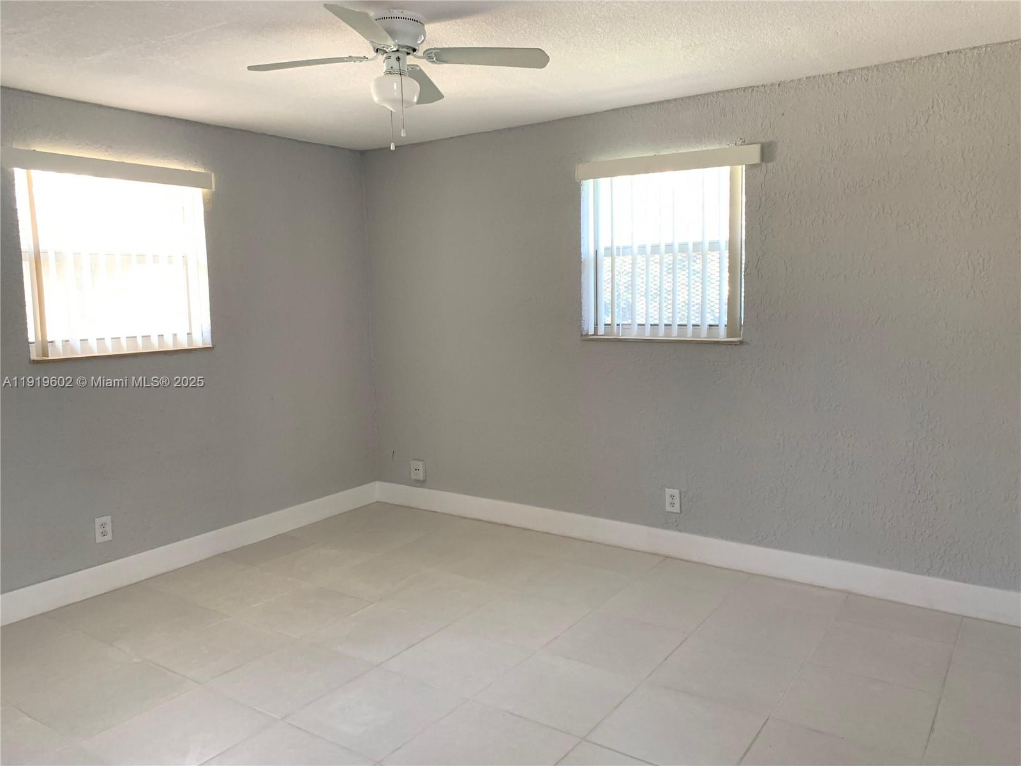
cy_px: 383
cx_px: 510
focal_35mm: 26
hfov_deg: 67.3
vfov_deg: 53.1
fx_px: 767
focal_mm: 4.25
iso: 125
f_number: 1.8
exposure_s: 1/60
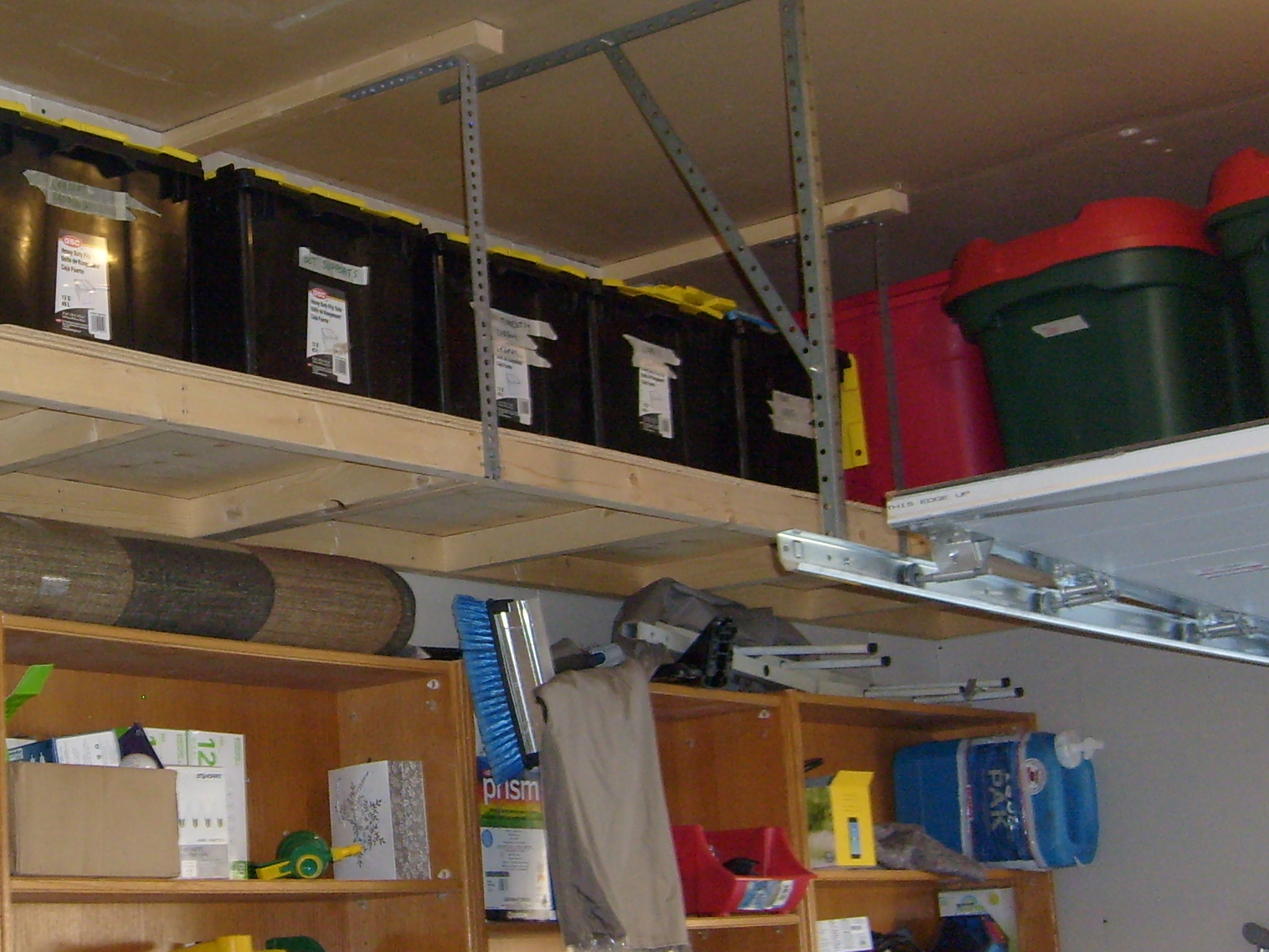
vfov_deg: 22.6
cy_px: 417
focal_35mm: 65
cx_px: 261
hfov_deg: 29.2
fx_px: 2383
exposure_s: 1/45
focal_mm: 5.8
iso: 100
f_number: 2.8
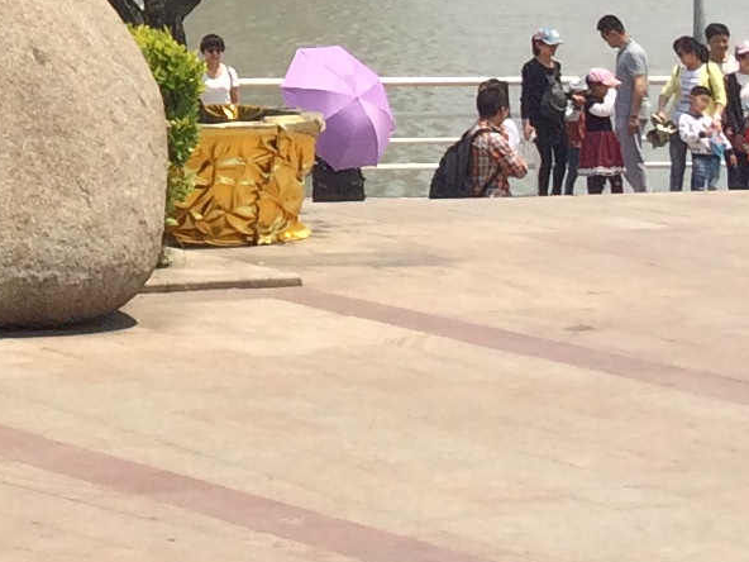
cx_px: -625
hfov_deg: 11.4
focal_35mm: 160
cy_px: -594
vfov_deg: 8.7
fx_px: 3462
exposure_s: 1/2564
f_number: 2.2
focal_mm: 4.15
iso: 32
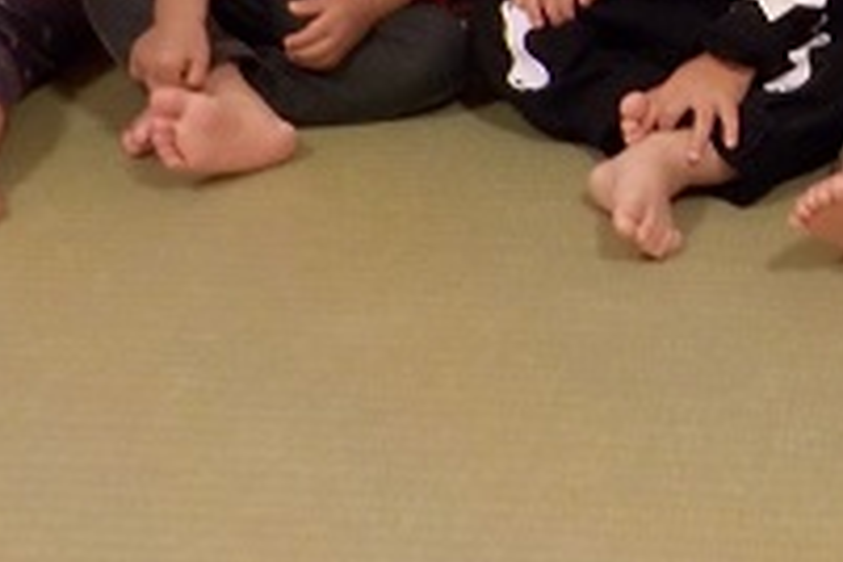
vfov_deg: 14.0
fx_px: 2178
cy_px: -226
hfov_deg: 20.8
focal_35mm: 93
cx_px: 948
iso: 280
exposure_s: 1/30
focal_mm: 4.1
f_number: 3.3
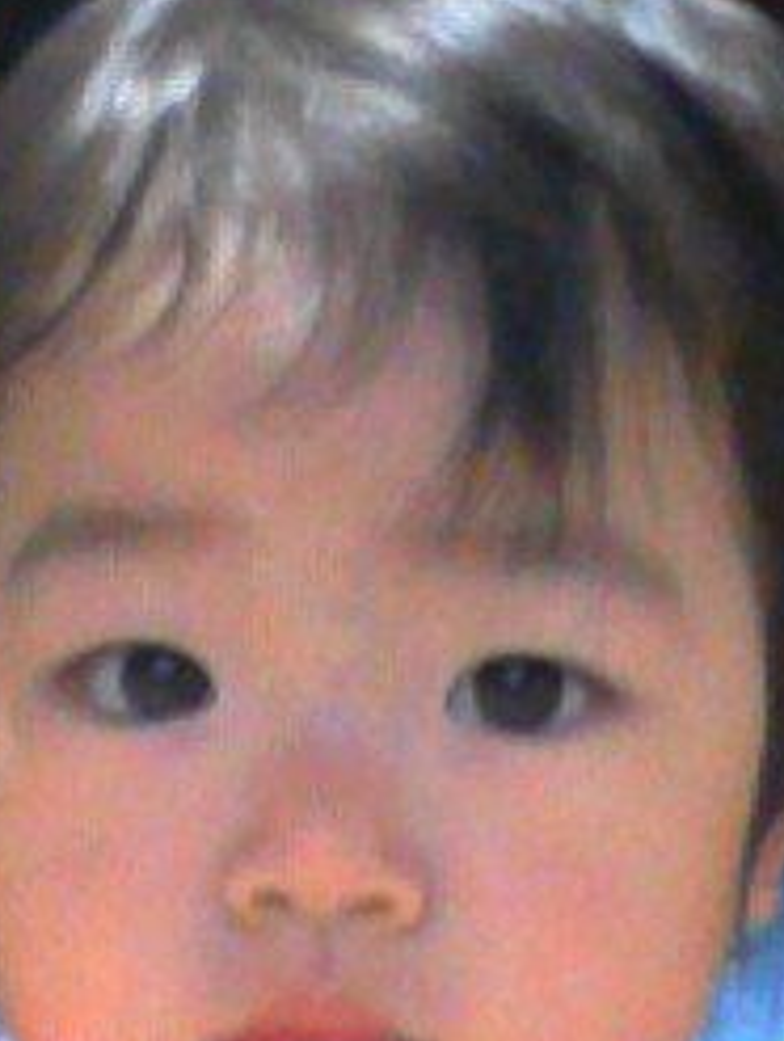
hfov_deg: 19.7
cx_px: 409
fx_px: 2259
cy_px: 1222
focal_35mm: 75
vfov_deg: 23.8
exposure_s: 1/6.85
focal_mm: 1.5
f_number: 2.8
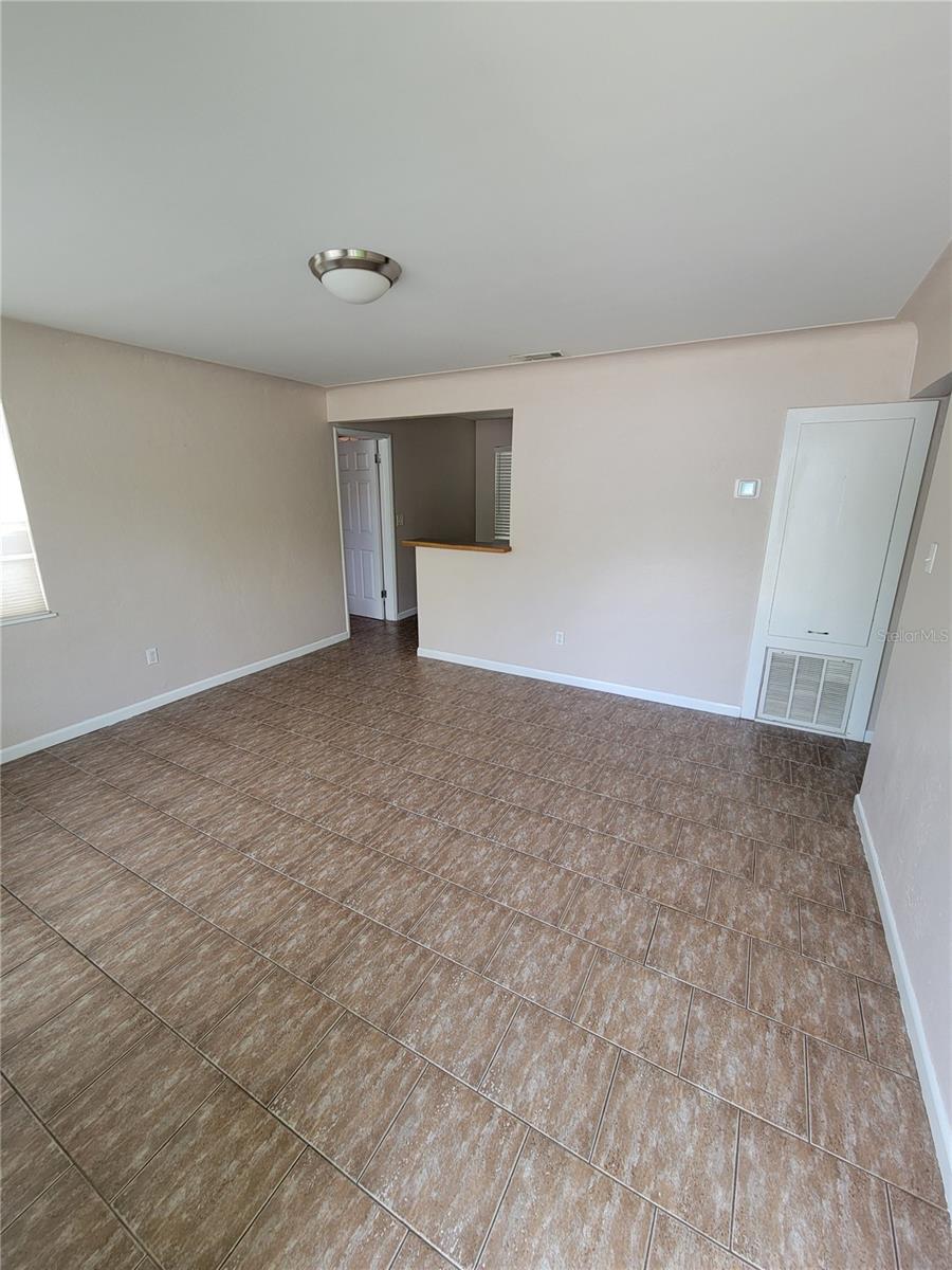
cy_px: 635
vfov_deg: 106.2
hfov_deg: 89.9
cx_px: 476
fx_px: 477
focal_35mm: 13
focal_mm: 2.2
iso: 100
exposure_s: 1/60
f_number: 2.2
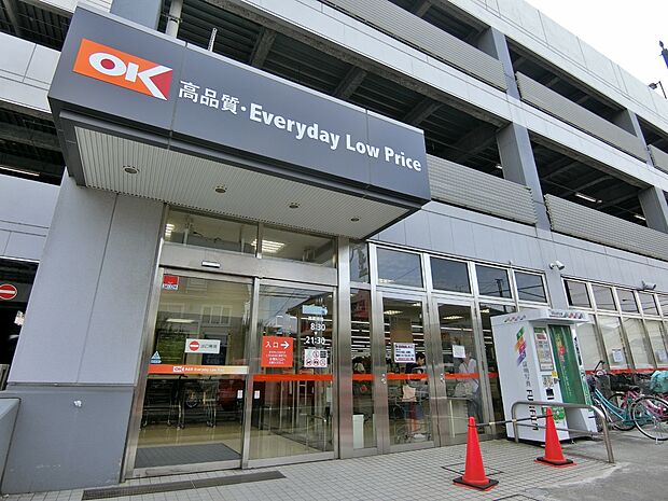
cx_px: 334
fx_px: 367
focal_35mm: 19
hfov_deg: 84.7
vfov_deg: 68.7
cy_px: 250
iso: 80
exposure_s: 1/400
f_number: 2.7
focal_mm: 4.06
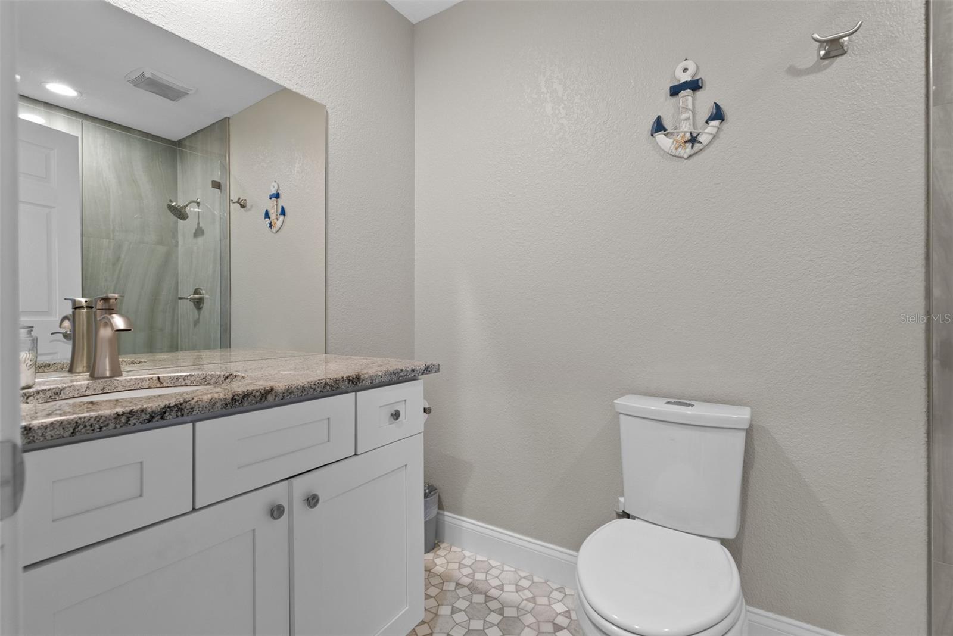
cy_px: 318
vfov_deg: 73.8
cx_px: 476
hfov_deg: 96.7
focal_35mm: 16
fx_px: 424
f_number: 8
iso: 250
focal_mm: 16
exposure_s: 1/2
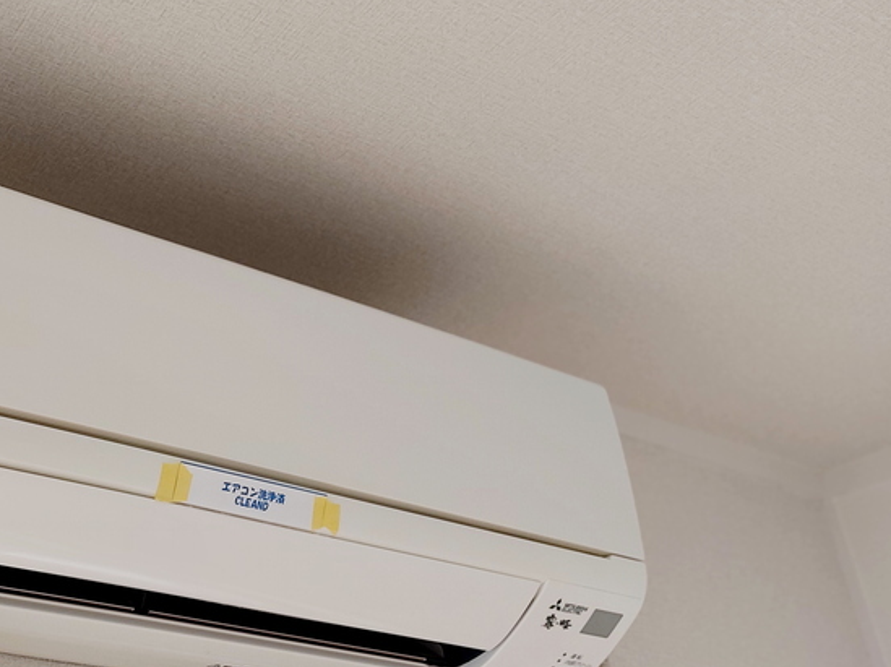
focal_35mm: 42
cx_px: 128
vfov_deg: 34.3
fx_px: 1080
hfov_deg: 42.0
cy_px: 380
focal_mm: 5.23
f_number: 1.8
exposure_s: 1/40
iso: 32
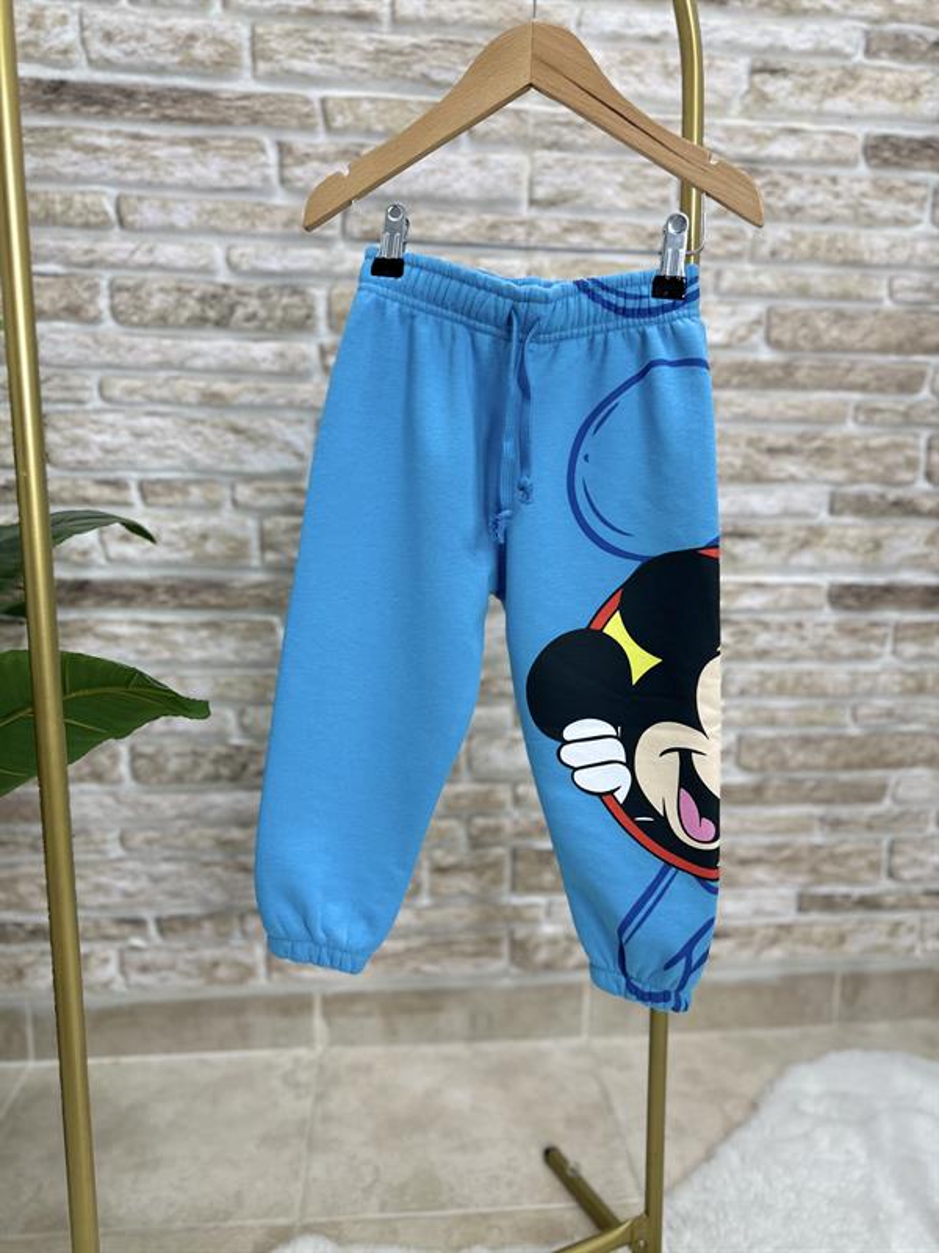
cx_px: 470
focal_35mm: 24
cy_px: 626
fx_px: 868
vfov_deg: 71.6
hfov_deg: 56.8
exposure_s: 1/100
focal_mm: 6.86
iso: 100
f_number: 1.78
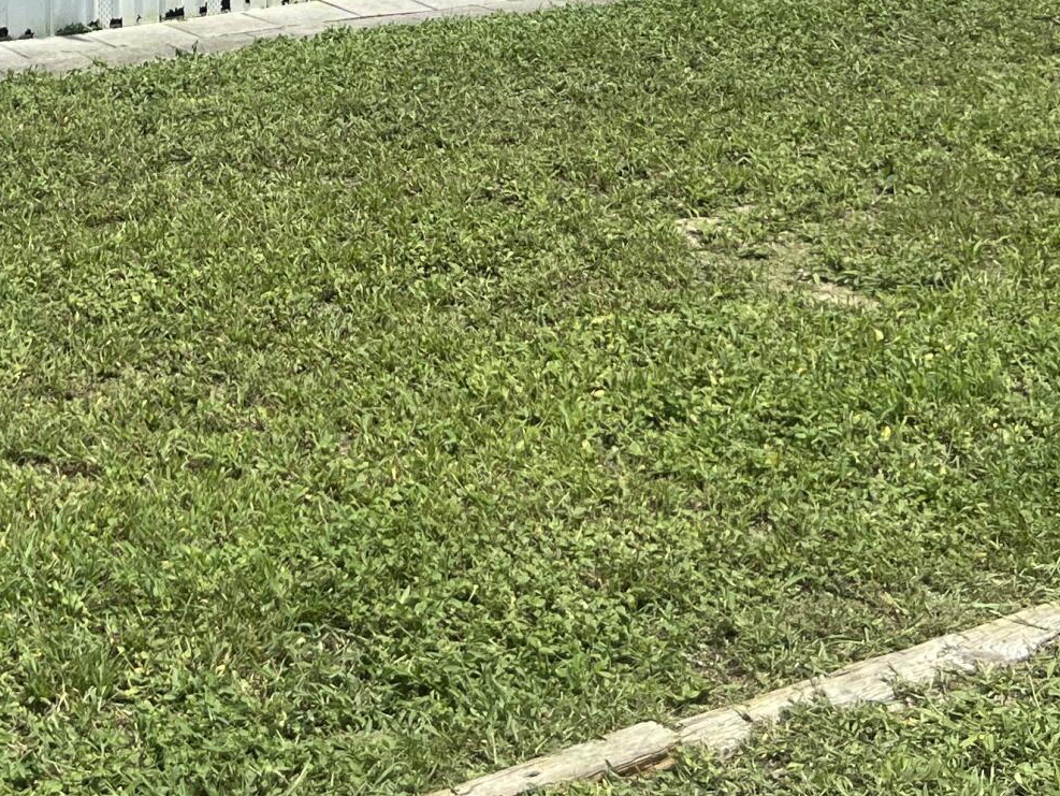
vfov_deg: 17.0
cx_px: 222
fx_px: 2420
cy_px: -382
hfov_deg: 24.3
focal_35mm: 79
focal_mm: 5.7
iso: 50
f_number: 1.5
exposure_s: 1/4630
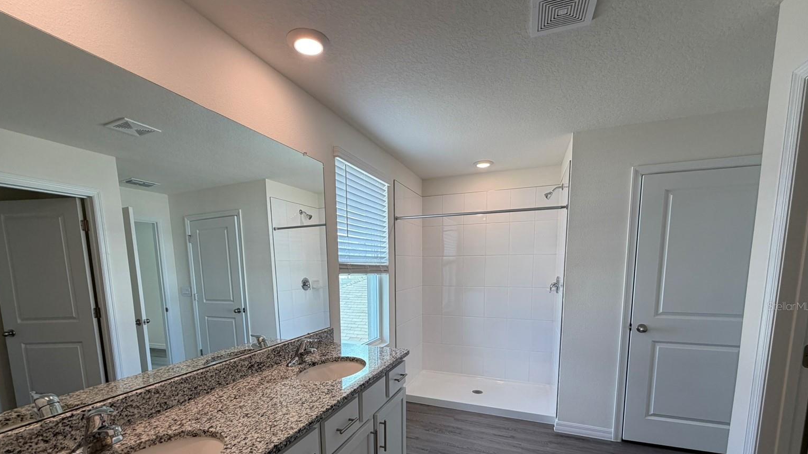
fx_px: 343
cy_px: 306
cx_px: 394
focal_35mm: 16
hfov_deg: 99.3
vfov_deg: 65.2
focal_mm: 2.22
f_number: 2.2
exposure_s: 1/120
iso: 100
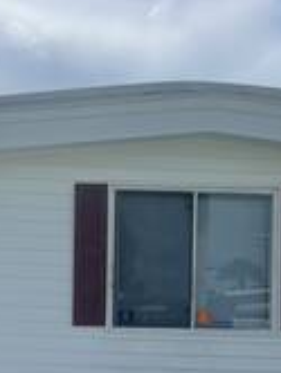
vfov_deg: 23.8
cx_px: 18
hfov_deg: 18.1
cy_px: 321
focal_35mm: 80
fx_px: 864
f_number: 1.5
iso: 50
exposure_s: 1/8000
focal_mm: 5.7
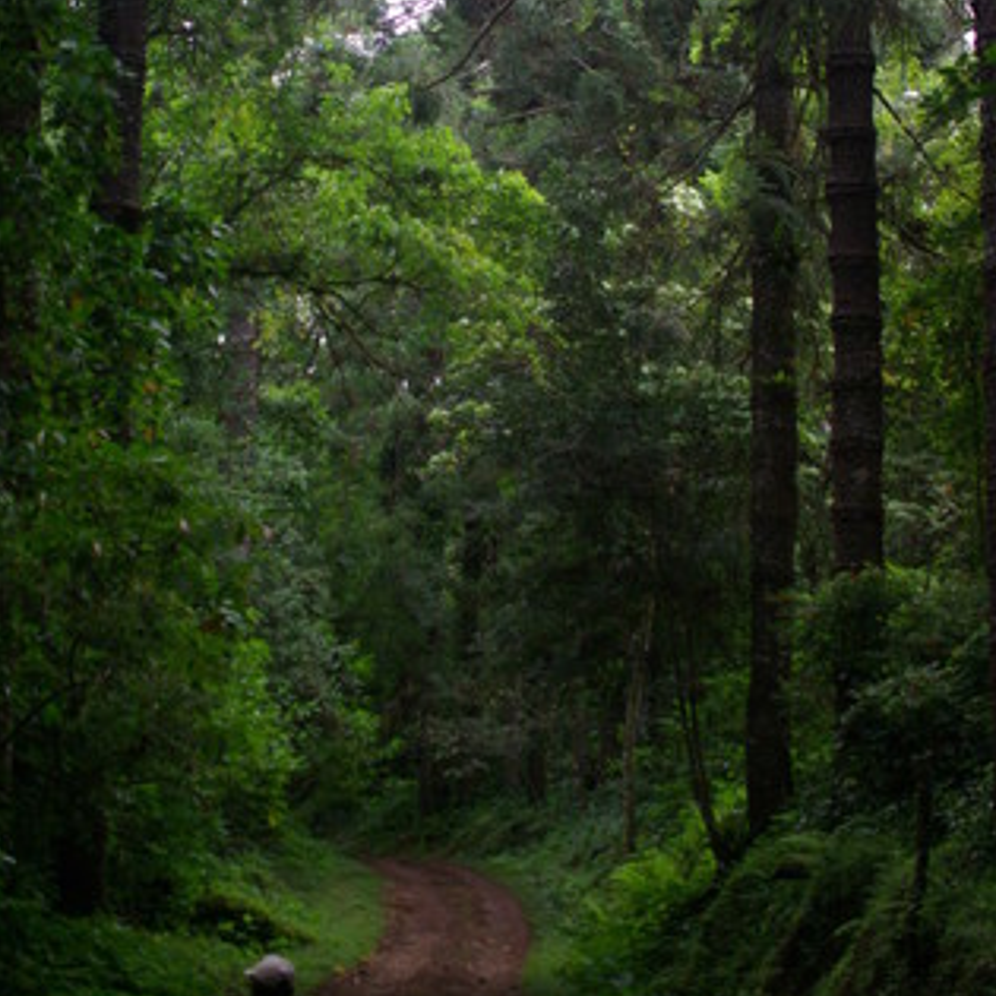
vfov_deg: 17.8
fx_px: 3158
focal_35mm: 97
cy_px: 278
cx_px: 496
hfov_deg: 17.9
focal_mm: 50
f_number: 4
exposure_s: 1/60
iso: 400
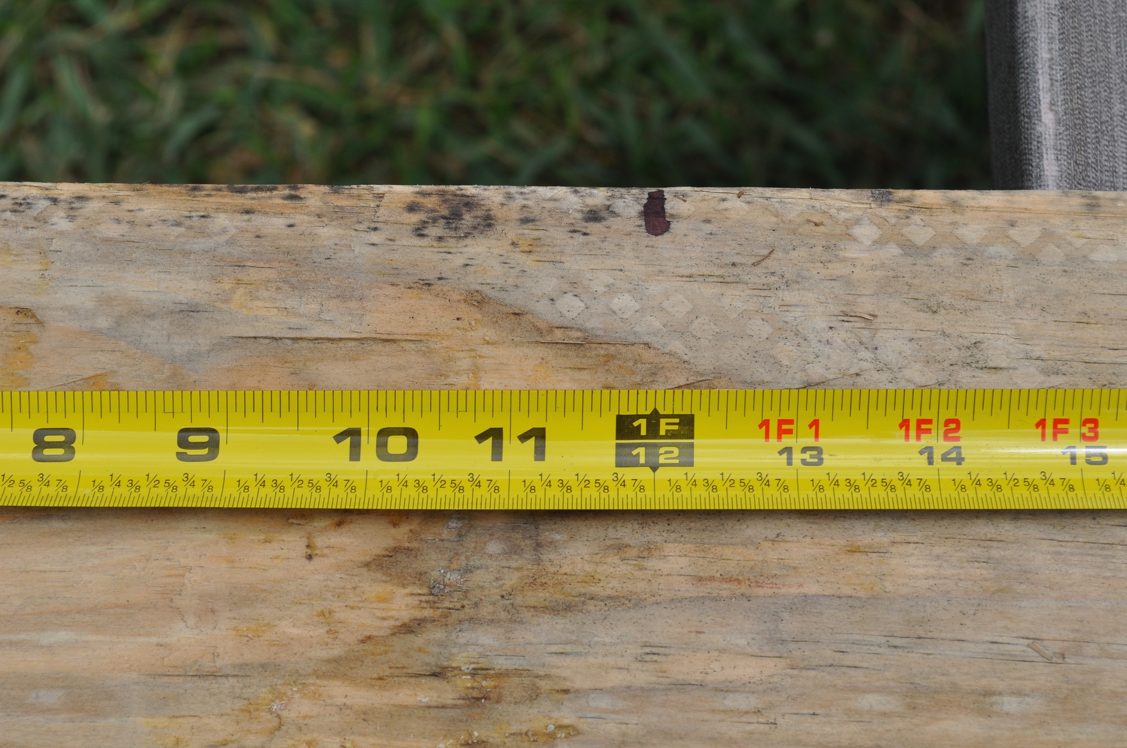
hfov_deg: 23.0
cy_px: 356
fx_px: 2768
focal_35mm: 89
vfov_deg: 15.4
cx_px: 564
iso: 200
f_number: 10
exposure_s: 1/400
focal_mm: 55
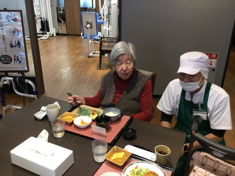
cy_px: 88
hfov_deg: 58.4
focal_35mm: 31
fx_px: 210
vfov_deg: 45.4
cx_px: 118
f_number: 2.4
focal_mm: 3.3
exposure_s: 1/30
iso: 64
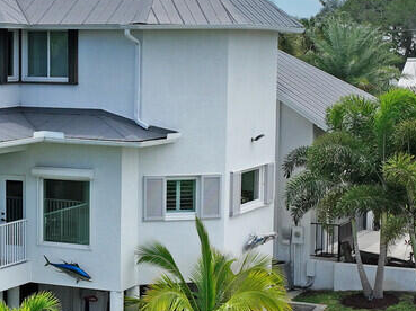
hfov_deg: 18.5
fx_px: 1249
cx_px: 25
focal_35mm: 104
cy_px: 189
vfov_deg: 14.2
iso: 110
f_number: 2.8
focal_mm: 12.29
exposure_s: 1/2500
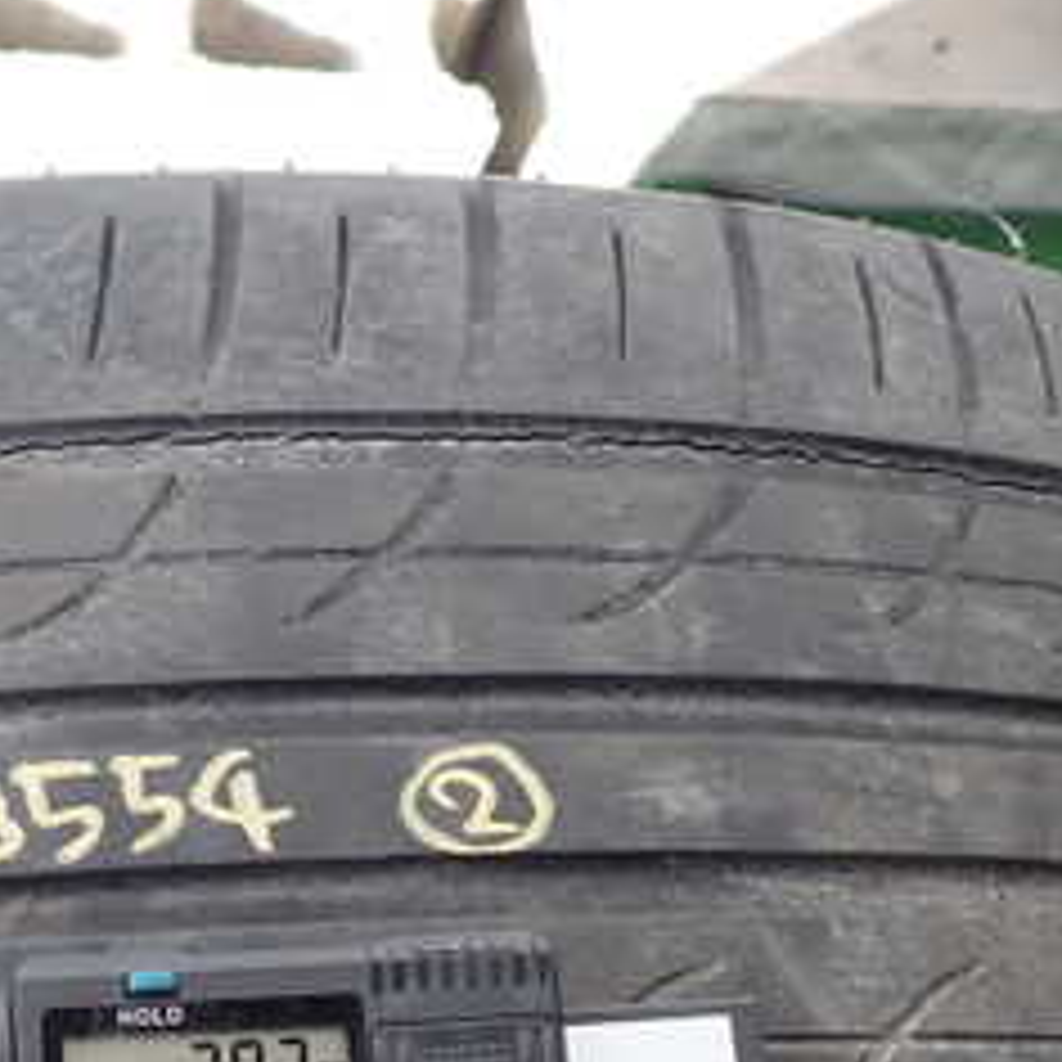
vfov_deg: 26.5
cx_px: 117
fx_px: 2187
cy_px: 940
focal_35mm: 63
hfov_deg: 26.4
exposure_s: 1/125
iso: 100
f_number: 3.2
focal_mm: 5.05
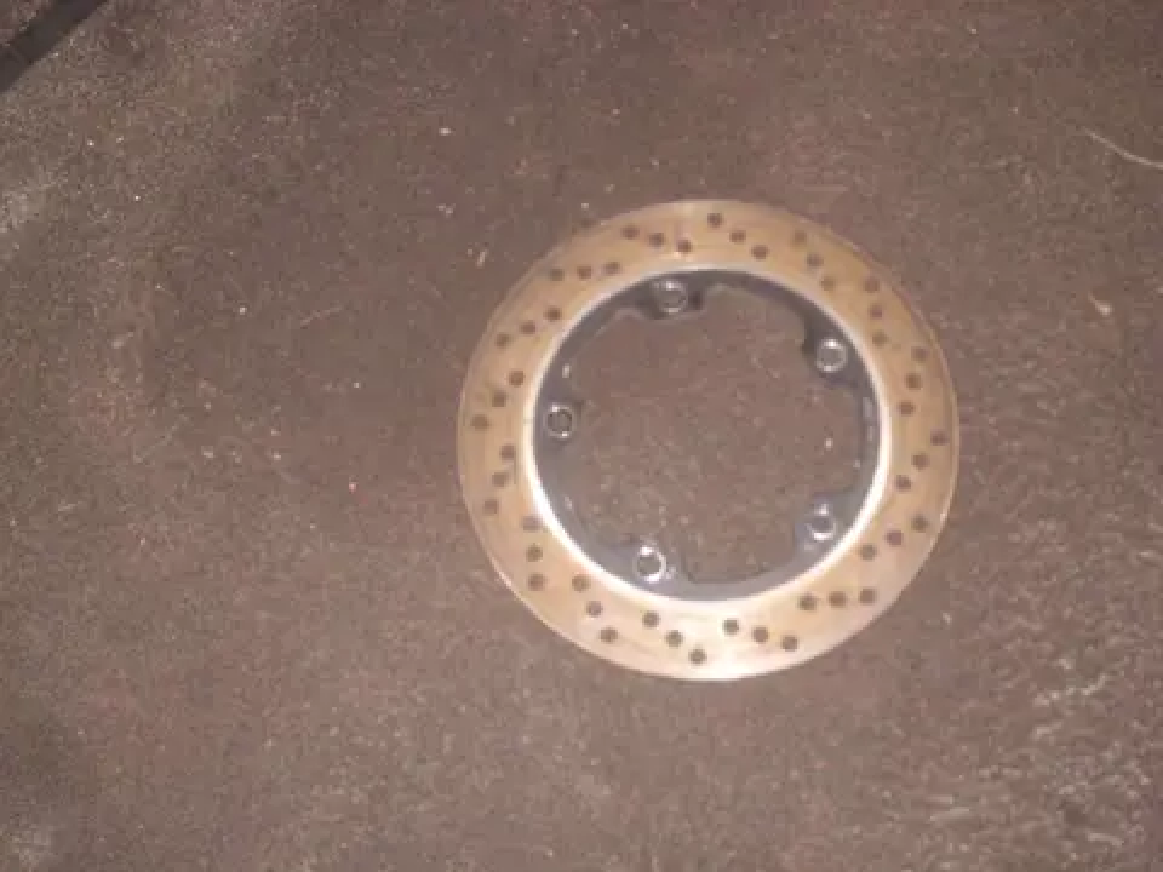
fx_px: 1781
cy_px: 436
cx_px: 582
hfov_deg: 36.2
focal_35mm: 53
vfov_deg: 27.5
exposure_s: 1/60
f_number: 3.4
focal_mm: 8.9
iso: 100
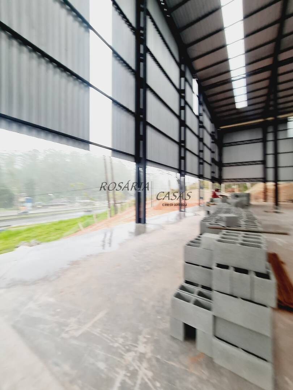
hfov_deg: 89.9
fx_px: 147
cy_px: 195
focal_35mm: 13
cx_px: 146
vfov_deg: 106.2
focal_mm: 2.2
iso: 100
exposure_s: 1/50
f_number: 2.2
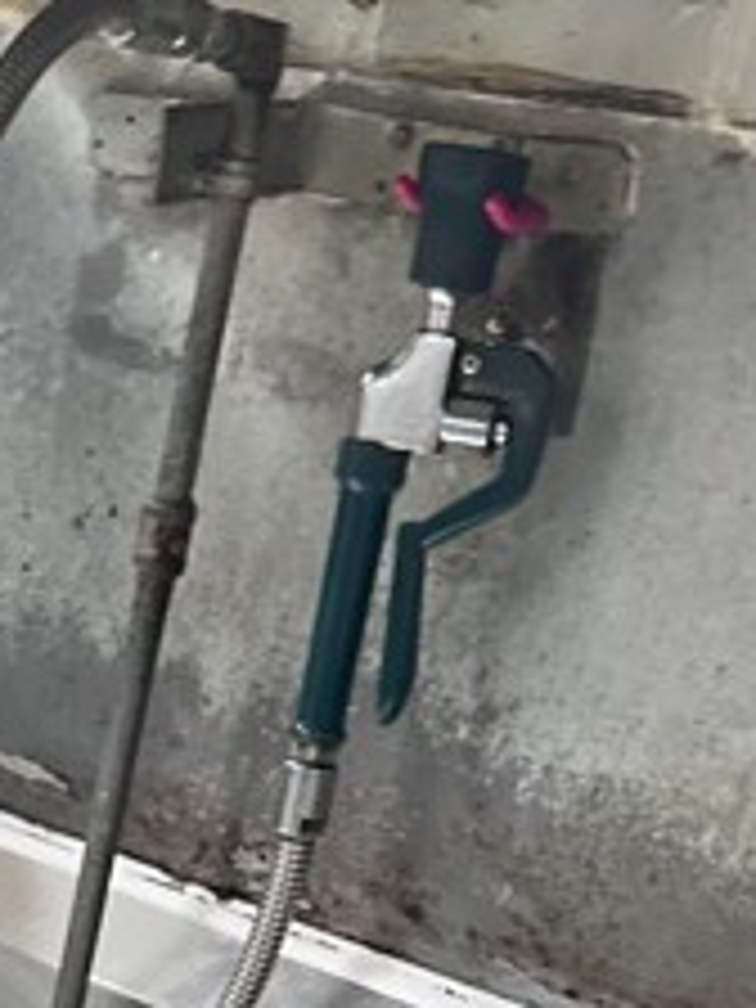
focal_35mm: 87
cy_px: 1541
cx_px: -130
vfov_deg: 19.4
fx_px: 2533
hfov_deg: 16.3
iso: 500
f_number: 1.78
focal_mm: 6.86
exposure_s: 1/60
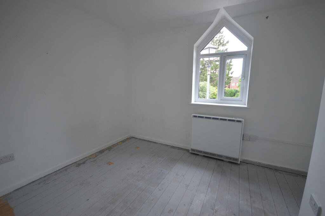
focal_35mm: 15
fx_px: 135
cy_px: 108
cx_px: 162
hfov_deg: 100.4
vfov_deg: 77.2
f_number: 4.5
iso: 400
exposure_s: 1/80
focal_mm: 10
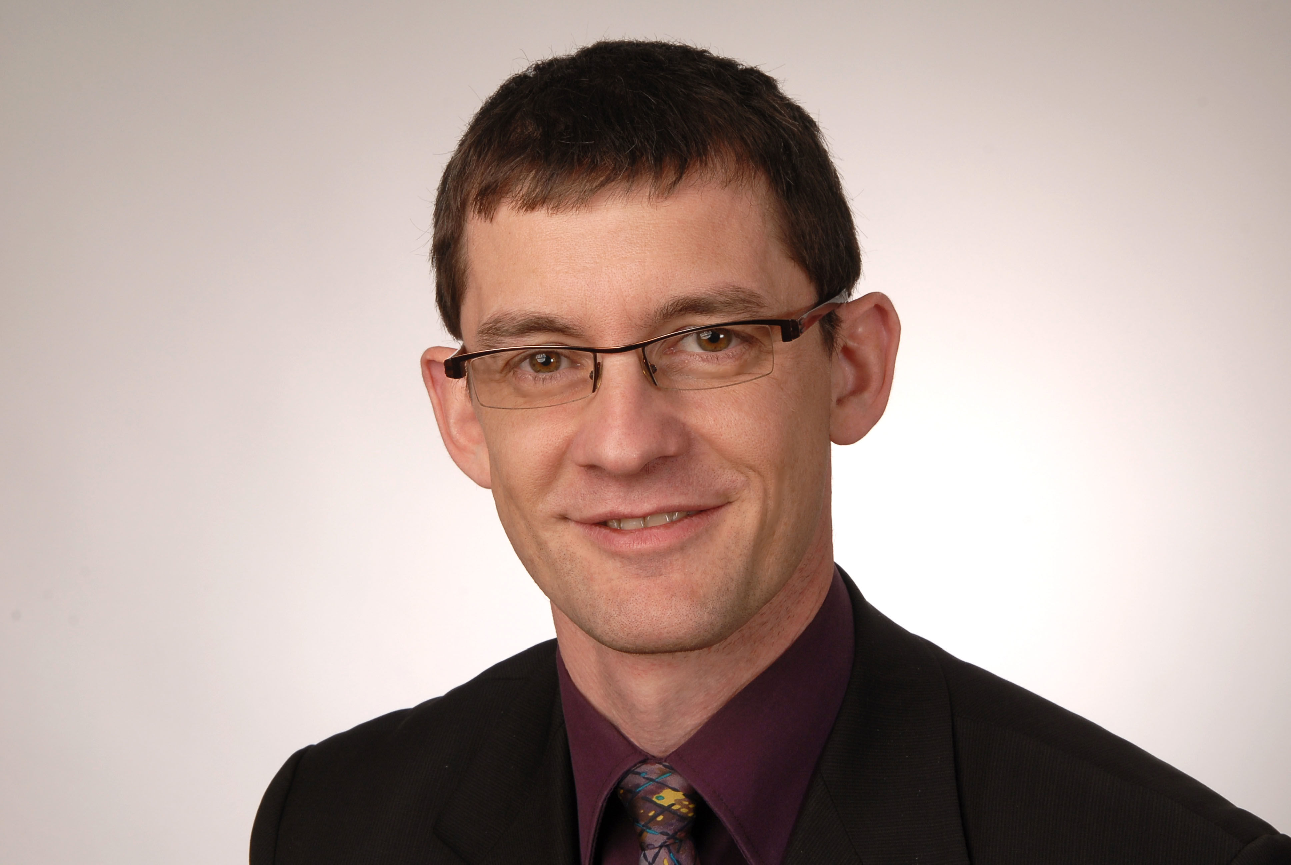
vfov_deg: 15.2
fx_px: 3232
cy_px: 432
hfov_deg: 22.6
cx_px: 646
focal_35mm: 90
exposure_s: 1/125
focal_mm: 60
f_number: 14
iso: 125
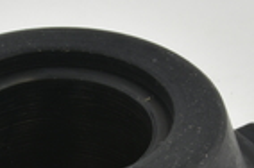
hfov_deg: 6.8
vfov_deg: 4.5
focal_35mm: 305
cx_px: 43
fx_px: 2147
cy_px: 257
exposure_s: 1/2.5
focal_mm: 60
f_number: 36
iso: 64
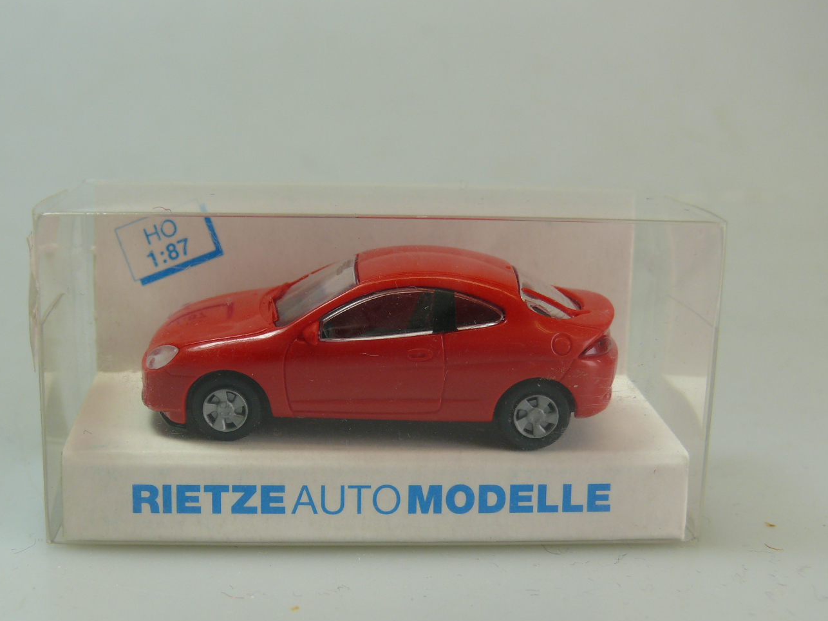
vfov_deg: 28.5
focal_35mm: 51
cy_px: 357
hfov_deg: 37.4
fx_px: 1220
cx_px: 345
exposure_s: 1/125
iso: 100
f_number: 4
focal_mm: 8.3
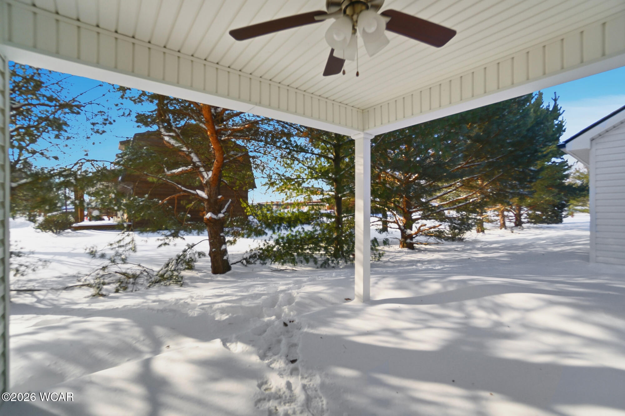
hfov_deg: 100.4
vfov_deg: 77.3
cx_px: 312
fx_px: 260
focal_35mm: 15
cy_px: 208
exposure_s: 1/4000
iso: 125
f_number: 5.6
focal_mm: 10
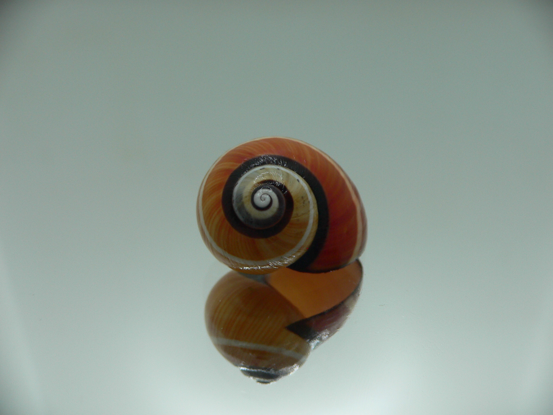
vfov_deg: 40.7
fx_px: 559
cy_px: 208
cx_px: 276
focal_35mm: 35
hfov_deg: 52.6
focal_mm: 4.6
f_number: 2.8
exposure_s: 1/80
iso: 80
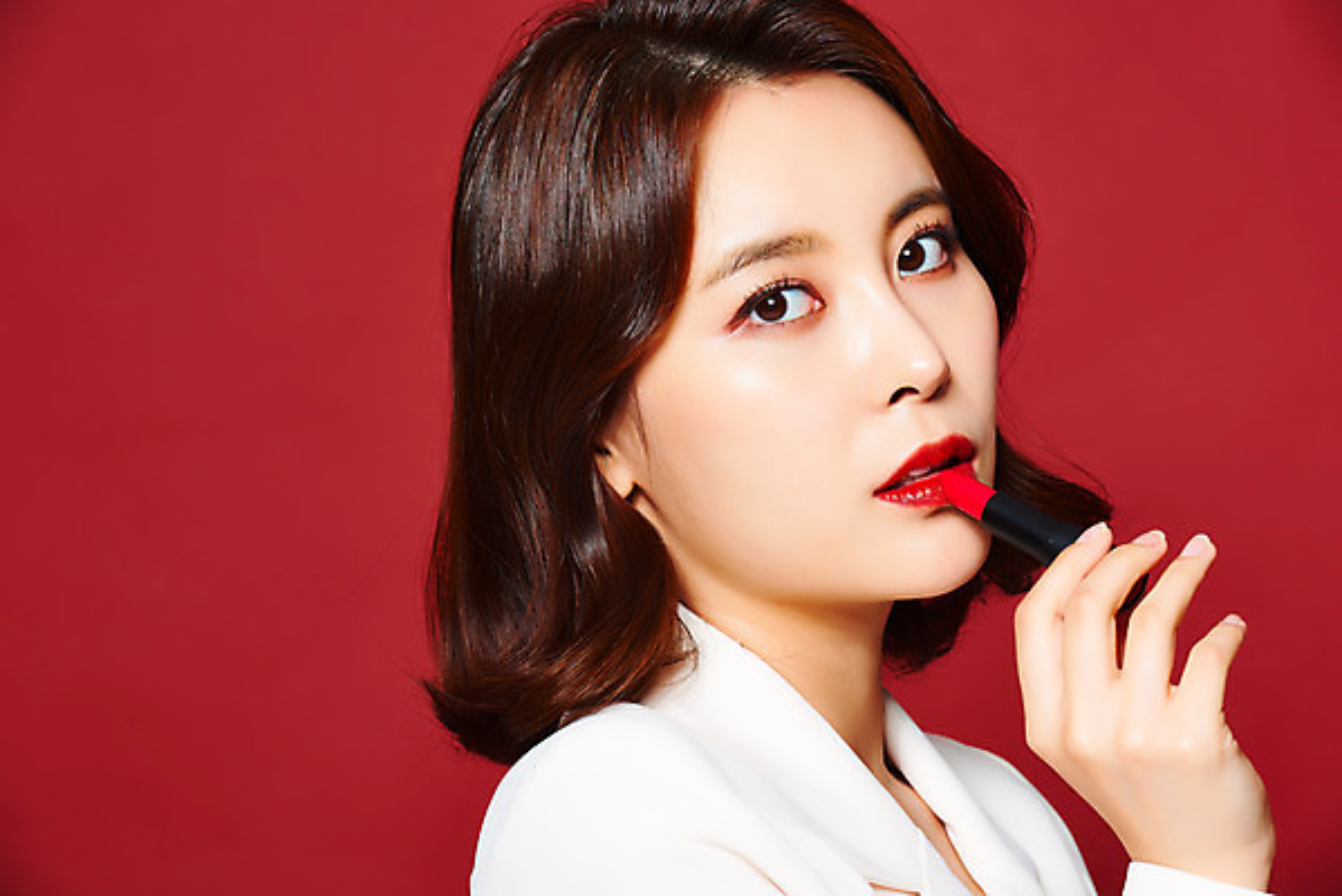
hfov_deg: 10.3
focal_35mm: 200
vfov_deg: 6.9
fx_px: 7459
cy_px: 448
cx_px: 671
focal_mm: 200
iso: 100
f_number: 16
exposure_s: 1/125
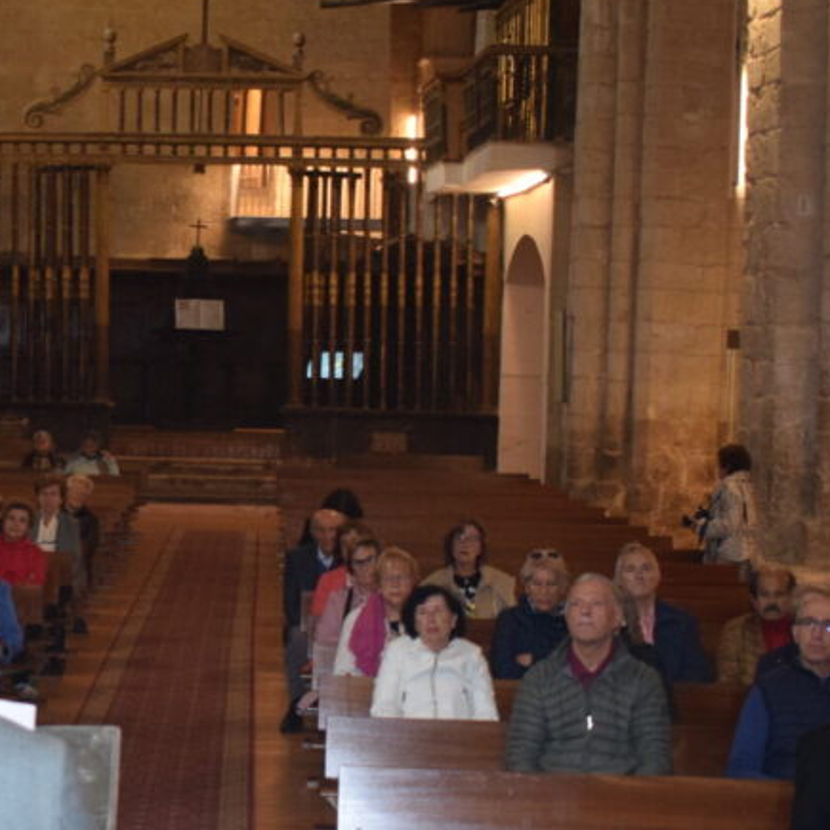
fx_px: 2279
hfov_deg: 20.3
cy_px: 474
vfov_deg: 20.6
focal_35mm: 84
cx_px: 93
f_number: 4.2
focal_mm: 28
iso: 2000
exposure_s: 1/60
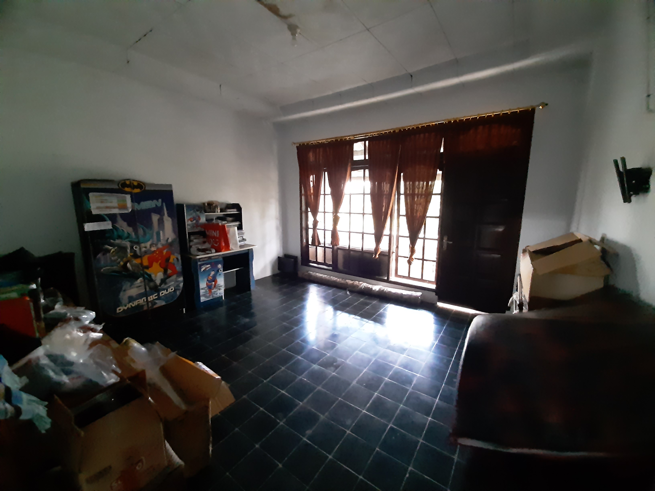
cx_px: 328
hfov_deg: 106.2
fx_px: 246
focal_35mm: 13
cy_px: 246
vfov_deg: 89.9
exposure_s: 1/11
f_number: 2.2
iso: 800
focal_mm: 1.42
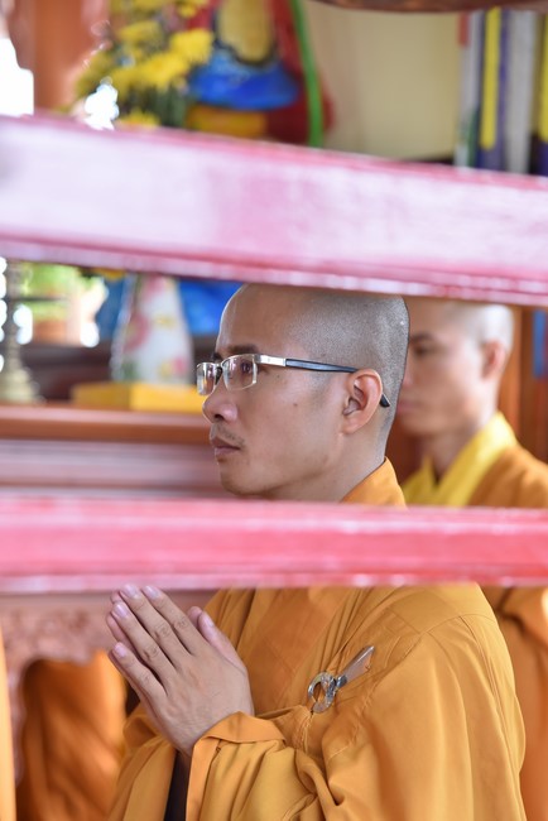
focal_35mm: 105
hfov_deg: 13.1
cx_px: 274
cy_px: 410
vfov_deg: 19.4
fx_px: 2395
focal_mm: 105
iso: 640
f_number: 4.5
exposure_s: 1/160
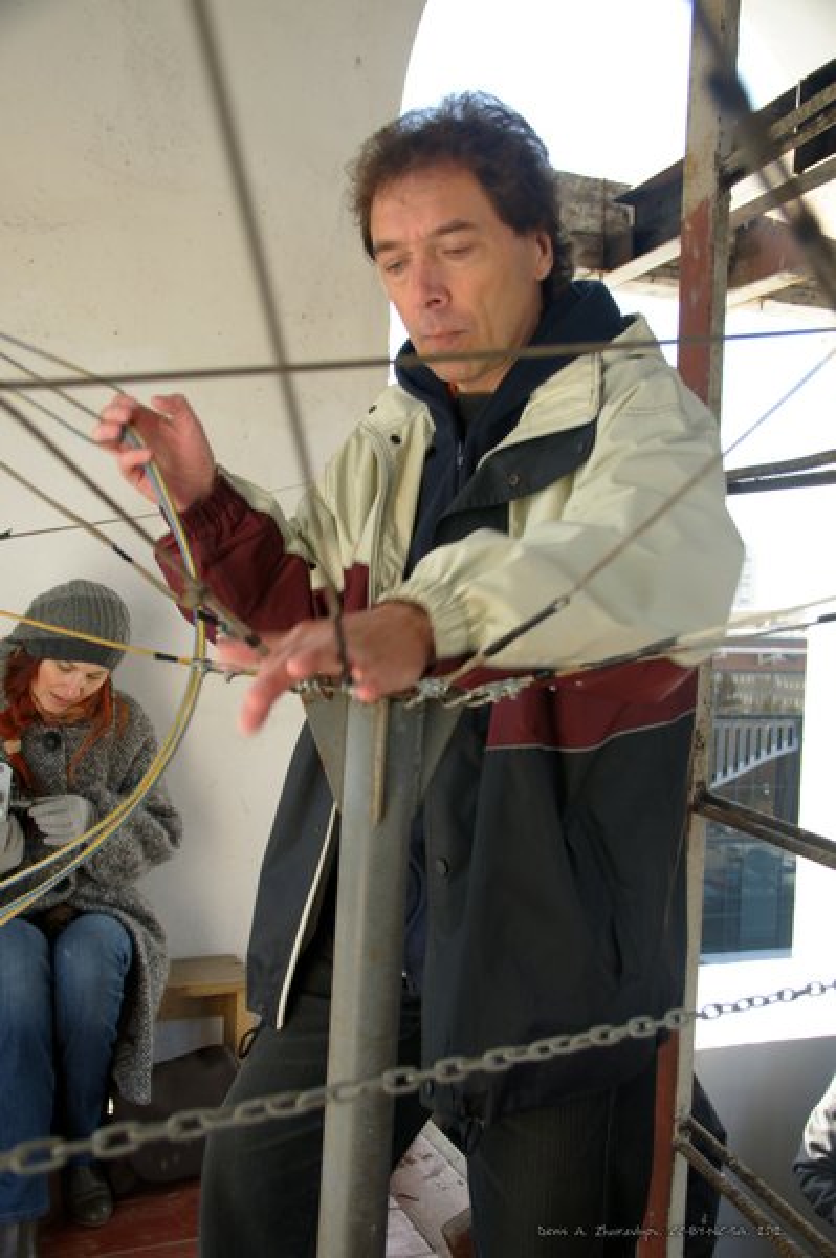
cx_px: 418
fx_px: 1256
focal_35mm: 36
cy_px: 629
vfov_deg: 53.2
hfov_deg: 36.8
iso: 200
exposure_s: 1/125
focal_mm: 24
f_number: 5.6
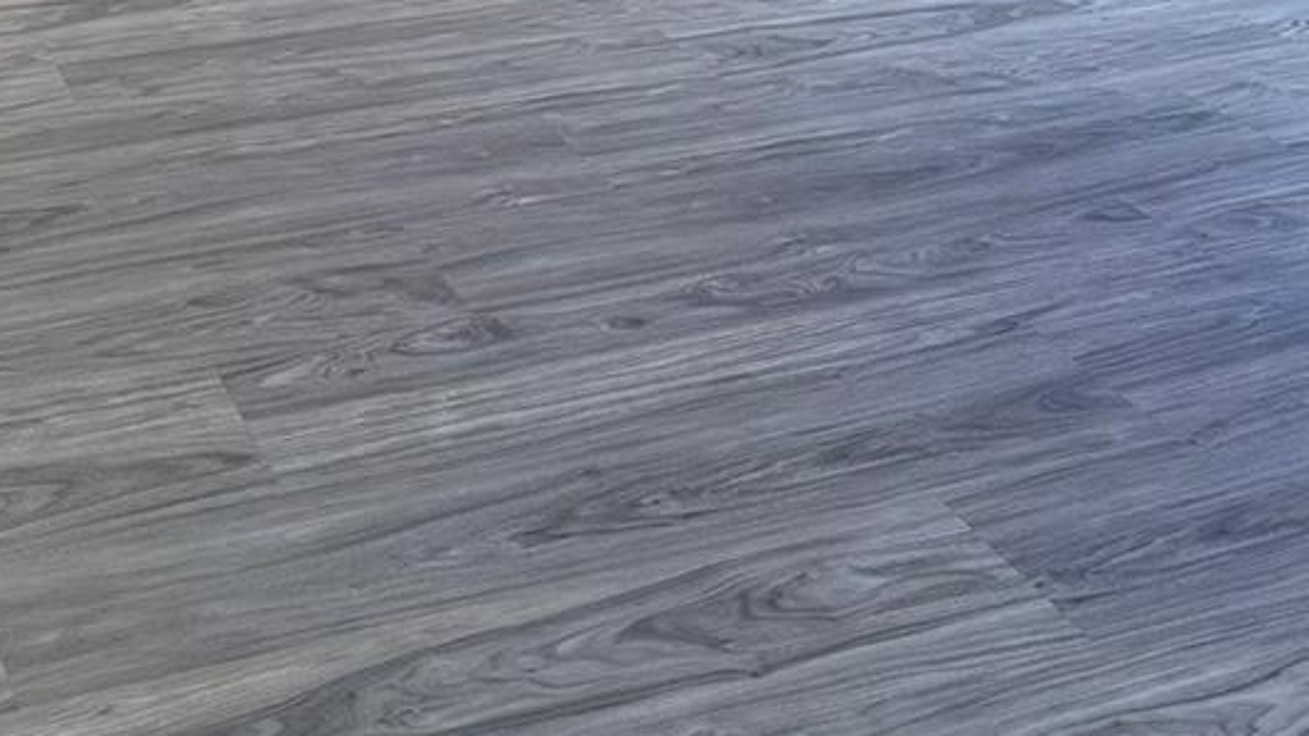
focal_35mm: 59
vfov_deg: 17.5
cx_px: 330
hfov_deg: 34.7
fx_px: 2047
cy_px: -475
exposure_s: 1/120
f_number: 1.78
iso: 100
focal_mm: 6.86
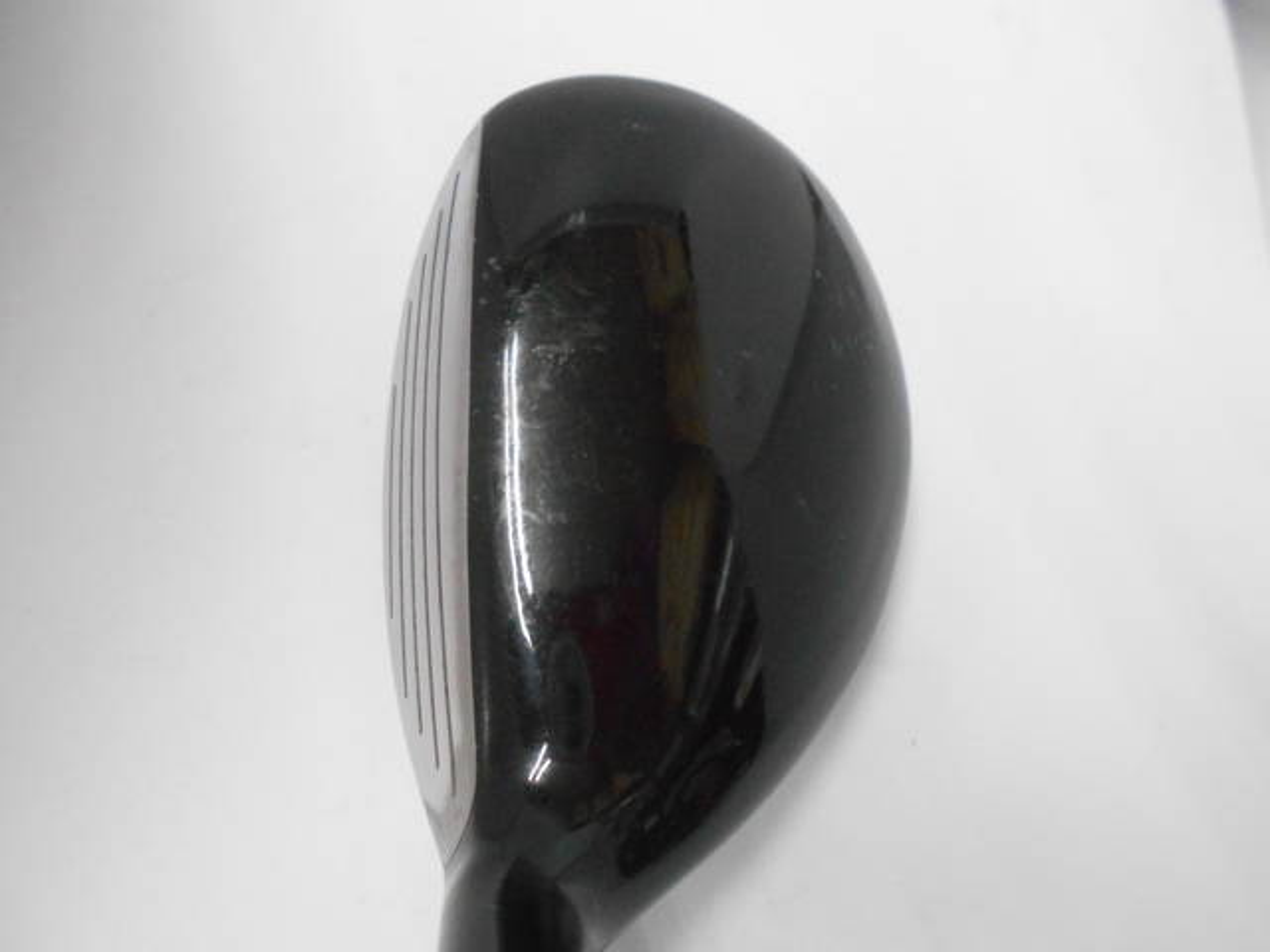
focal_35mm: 26
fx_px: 954
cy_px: 476
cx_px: 635
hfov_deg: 67.3
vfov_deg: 53.1
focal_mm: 4.6
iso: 800
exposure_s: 1/80
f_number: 3.2
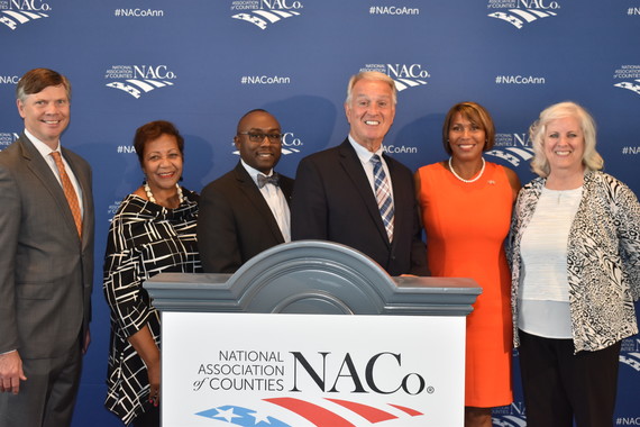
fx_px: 933
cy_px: 214
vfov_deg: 25.8
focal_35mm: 52
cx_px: 320
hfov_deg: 37.9
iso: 800
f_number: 5.6
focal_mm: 35
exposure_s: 1/125
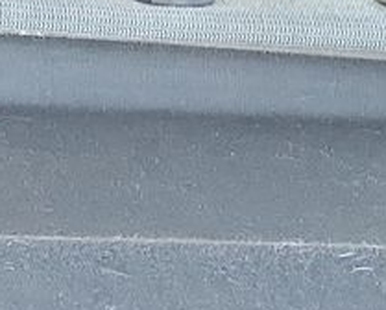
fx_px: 2049
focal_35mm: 179
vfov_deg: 7.9
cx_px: -404
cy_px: 792
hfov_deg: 9.9
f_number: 1.8
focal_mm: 6.7
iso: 350
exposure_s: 1/59
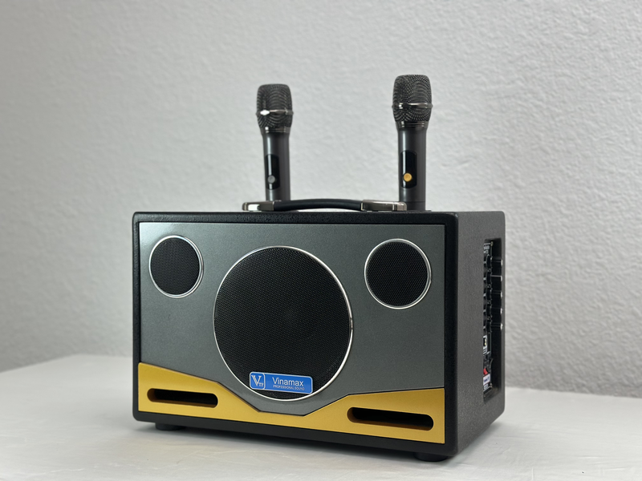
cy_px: 240
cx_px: 321
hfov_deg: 39.7
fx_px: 890
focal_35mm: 48
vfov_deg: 30.3
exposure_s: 1/339
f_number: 1.78
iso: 80
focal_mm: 6.86
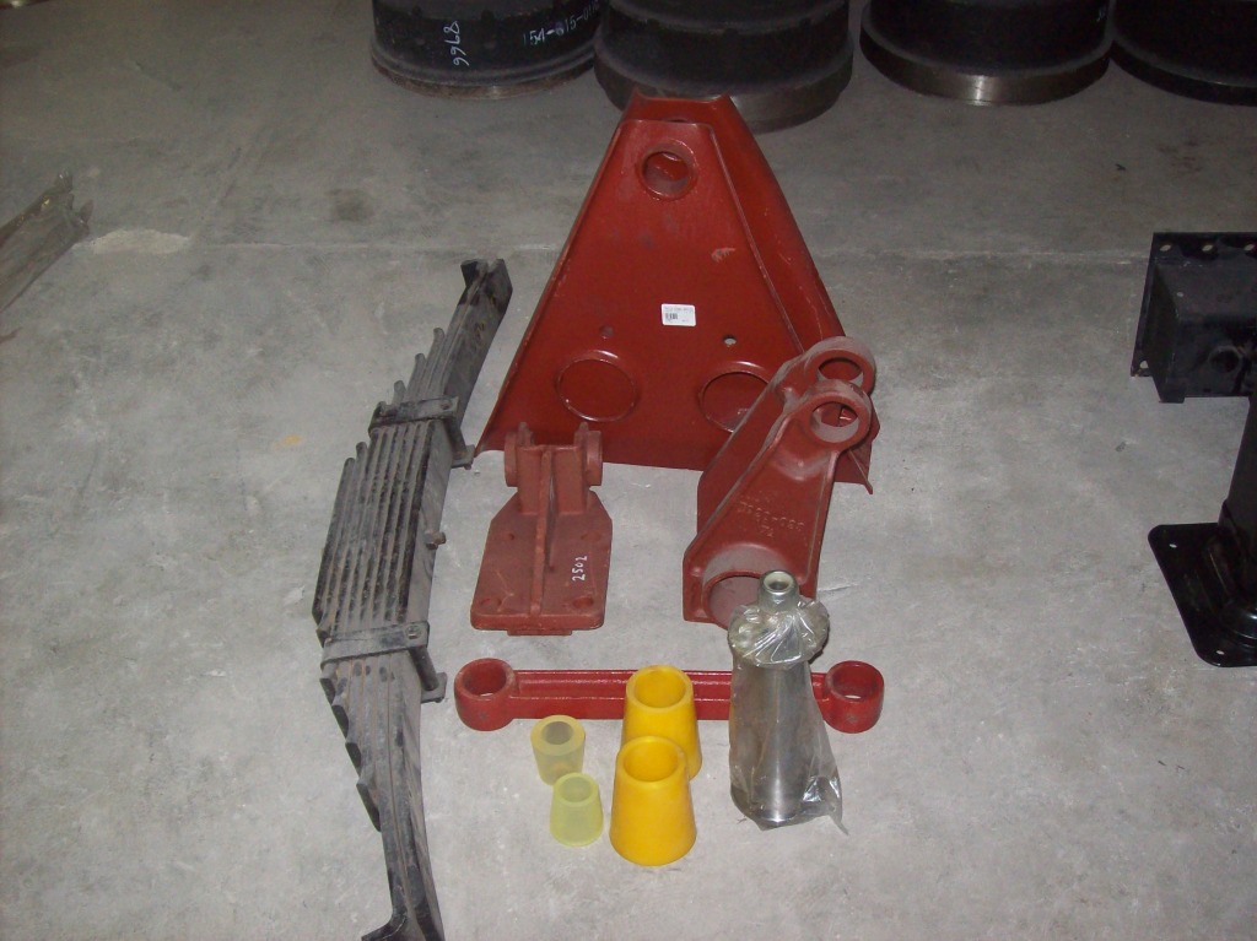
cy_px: 470
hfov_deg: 42.1
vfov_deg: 32.2
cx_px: 628
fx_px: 1633
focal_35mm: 45
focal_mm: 7.6
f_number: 3
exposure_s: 1/73.6
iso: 200
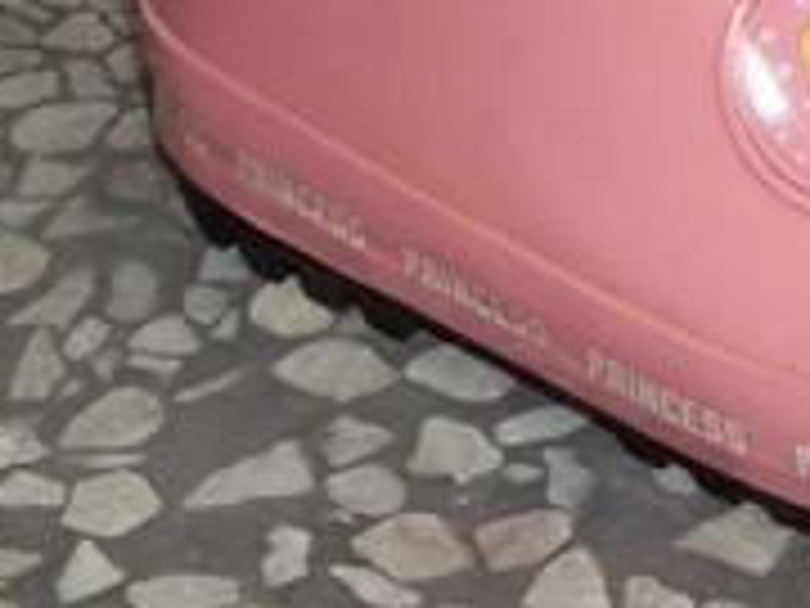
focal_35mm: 142
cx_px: 544
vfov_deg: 10.2
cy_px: -162
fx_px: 3323
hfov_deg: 13.9
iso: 160
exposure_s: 1/30
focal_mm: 5.7
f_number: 2.9
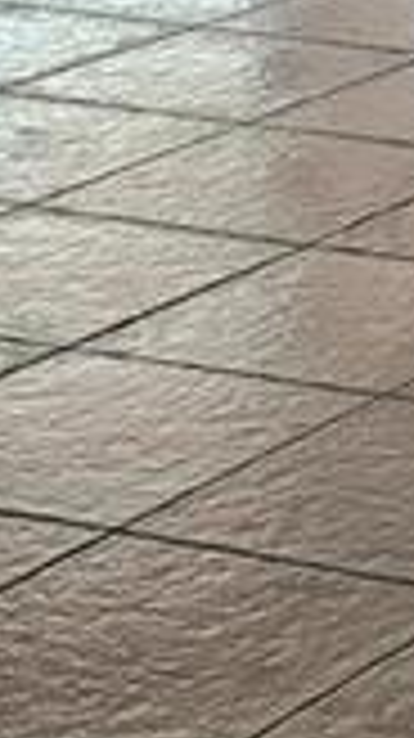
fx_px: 3579
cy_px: 230
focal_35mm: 183
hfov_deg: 5.9
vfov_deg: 11.8
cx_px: 1426
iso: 100
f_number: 1.8
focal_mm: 5.4
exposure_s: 1/120
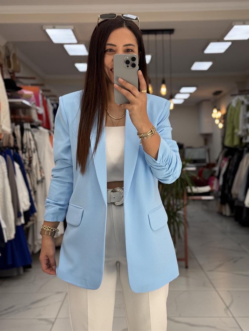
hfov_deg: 30.3
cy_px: 166
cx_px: 124
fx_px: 460
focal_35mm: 48
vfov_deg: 39.7
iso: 64
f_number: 1.78
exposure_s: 1/138
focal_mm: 6.76
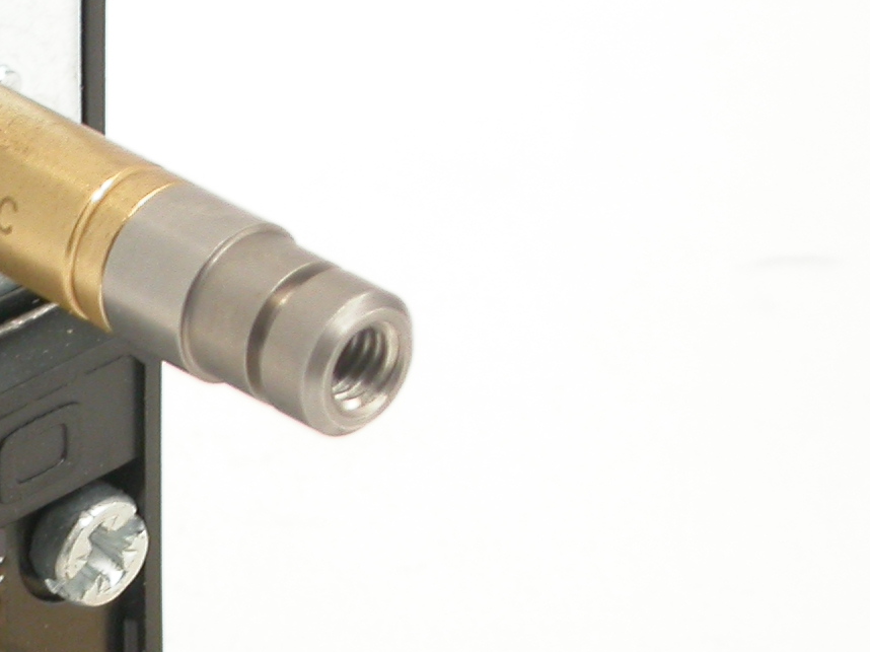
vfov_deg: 3.6
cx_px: -97
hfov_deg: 4.8
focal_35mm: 408
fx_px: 10251
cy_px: 538
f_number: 5.1
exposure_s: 1/10.6
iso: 100
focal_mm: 32
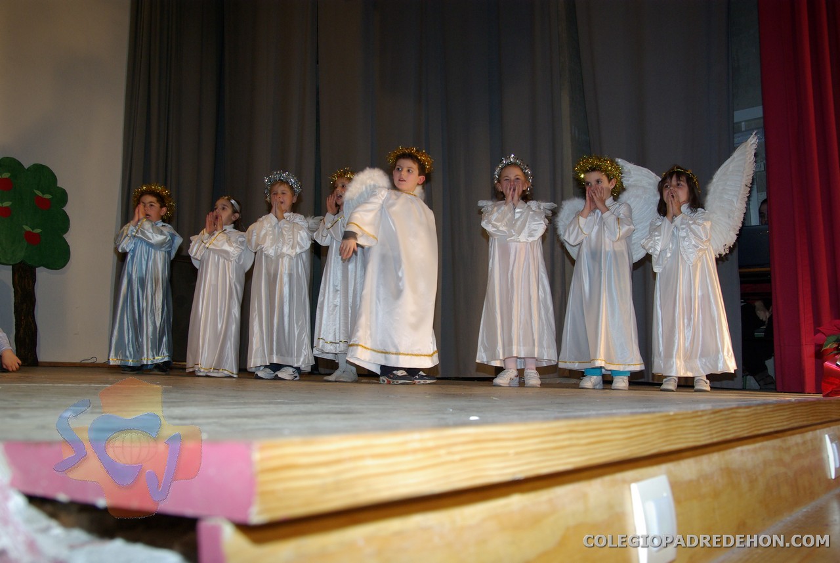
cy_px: 282
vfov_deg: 38.5
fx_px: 806
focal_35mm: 34
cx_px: 420
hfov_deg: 55.0
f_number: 5.6
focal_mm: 23
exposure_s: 1/45
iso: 400
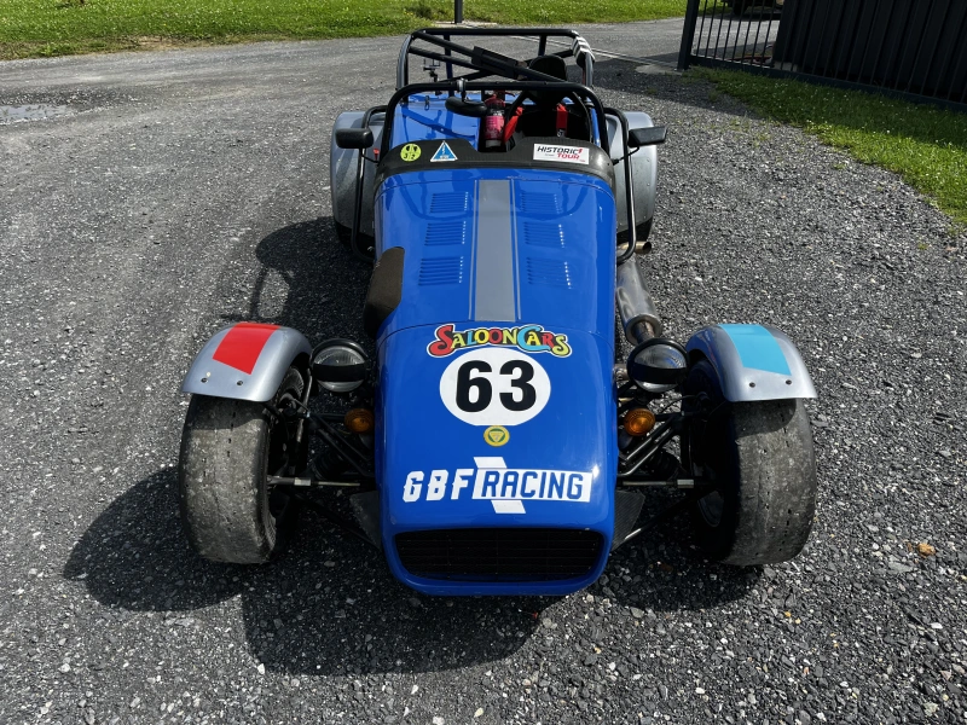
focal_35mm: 26
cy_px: 362
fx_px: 726
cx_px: 484
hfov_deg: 67.3
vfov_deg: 53.1
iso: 50
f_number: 1.6
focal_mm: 5.1
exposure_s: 1/2463
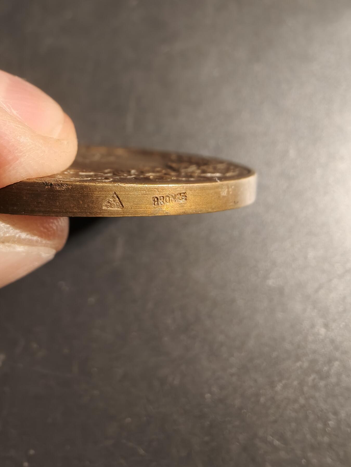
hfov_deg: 58.9
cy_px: 234
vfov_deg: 73.9
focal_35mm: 23
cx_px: 176
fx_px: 311
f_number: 2
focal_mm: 2.32
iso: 200
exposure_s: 1/50
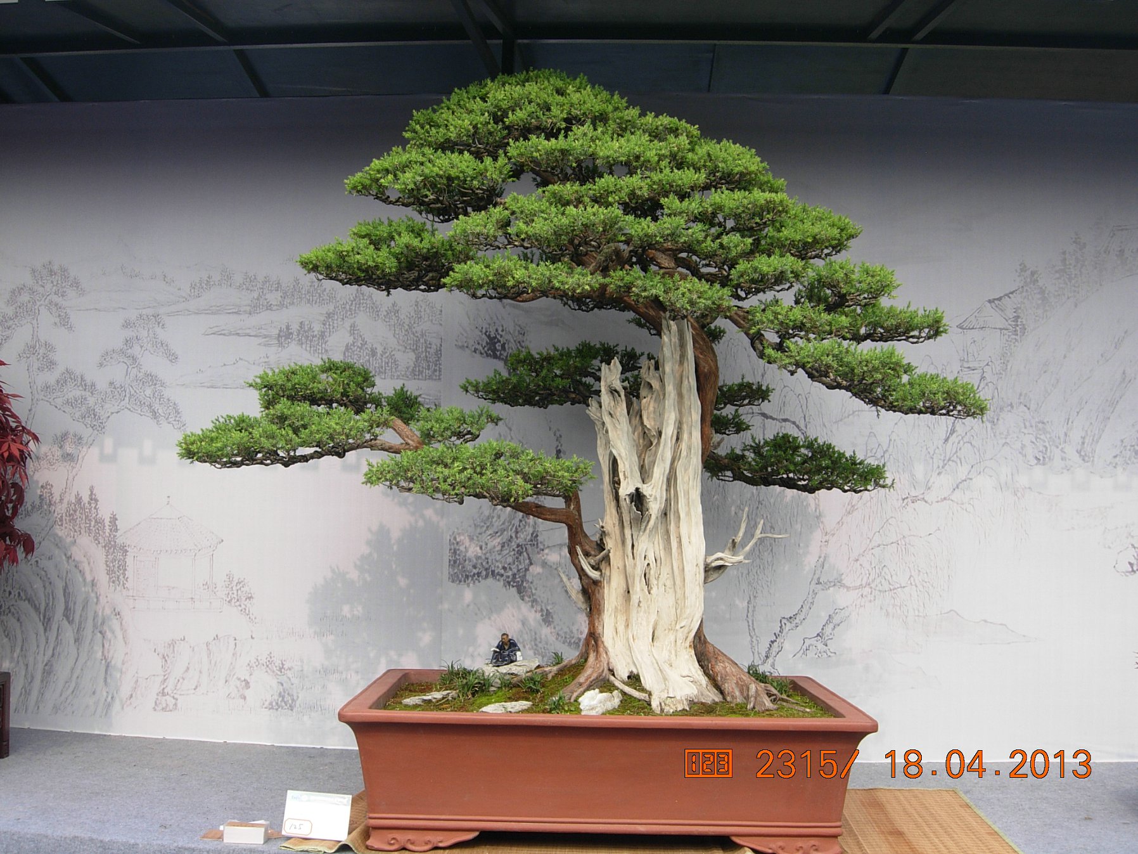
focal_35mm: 36
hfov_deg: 51.4
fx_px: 1183
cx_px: 569
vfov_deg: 39.7
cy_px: 427
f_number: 4.8
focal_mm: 7.5
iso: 50
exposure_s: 1/192
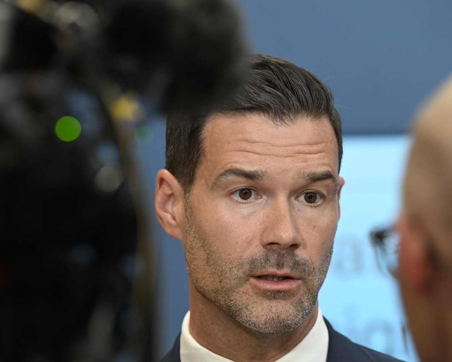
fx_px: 2622
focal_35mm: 196
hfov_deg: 9.9
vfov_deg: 7.9
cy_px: 182
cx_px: 268
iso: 640
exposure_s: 1/100
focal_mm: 165
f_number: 4
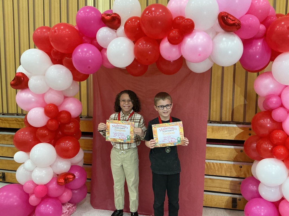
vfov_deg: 48.2
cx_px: 144
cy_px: 108
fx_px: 242
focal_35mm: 29
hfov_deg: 61.7
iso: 250
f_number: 1.8
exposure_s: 1/60
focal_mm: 3
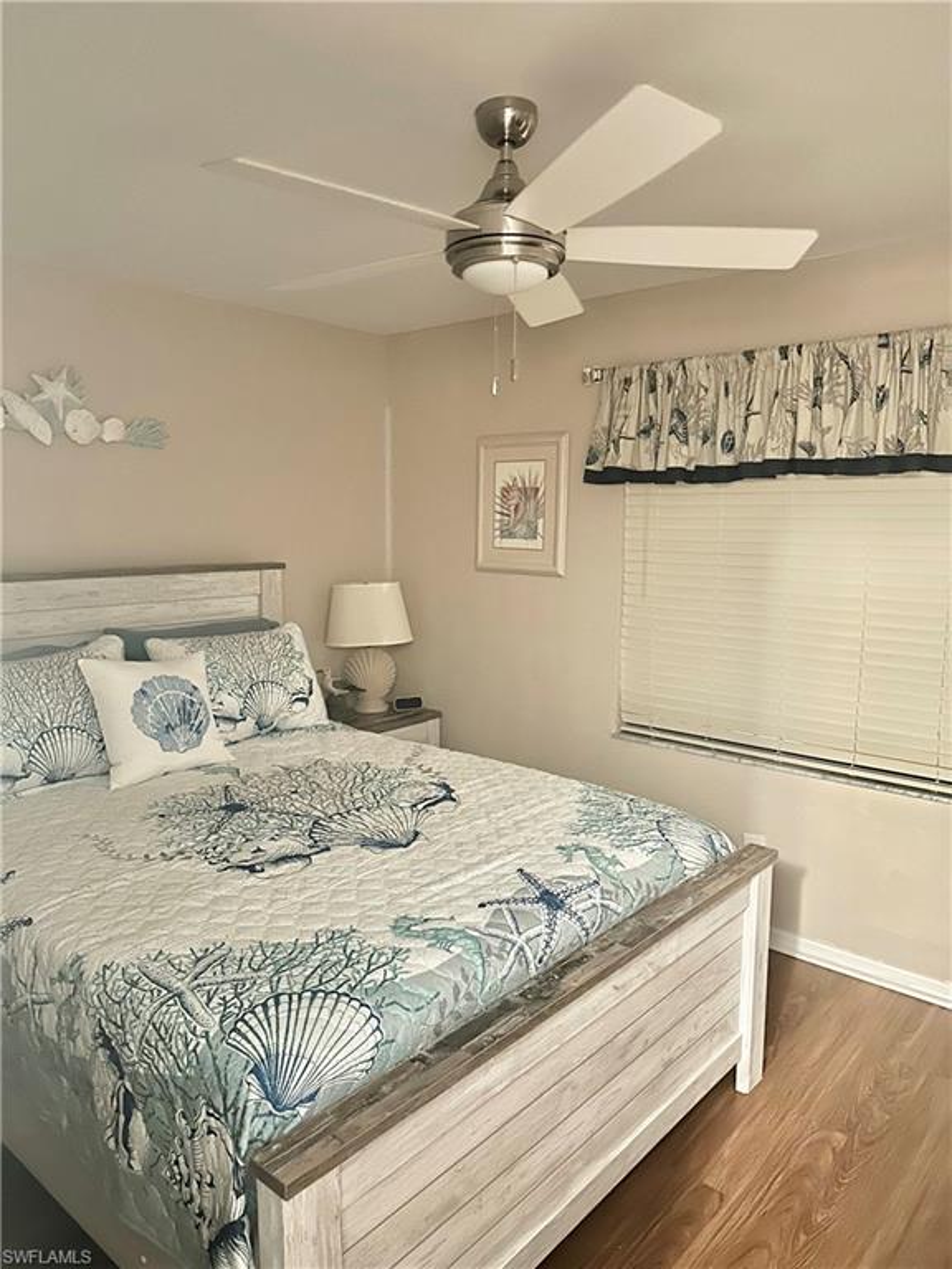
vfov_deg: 71.6
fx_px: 880
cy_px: 634
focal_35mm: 24
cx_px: 476
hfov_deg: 56.8
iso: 1600
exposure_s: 1/15
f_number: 1.78
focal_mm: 6.86
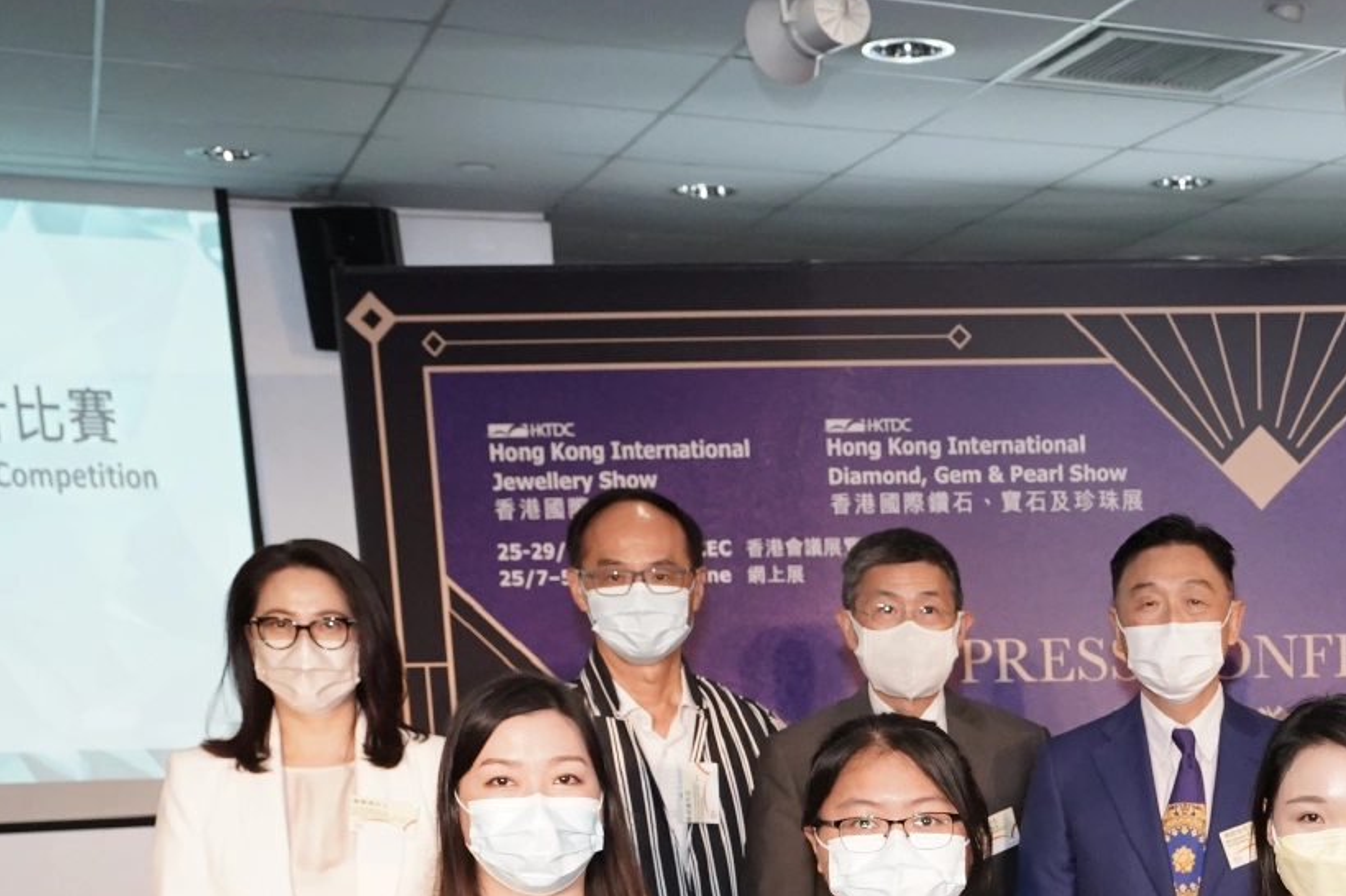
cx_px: 1313
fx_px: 2280
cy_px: 1051
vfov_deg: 20.9
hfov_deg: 30.8
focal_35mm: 61
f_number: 5.6
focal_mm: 25
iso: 3200
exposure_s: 1/200
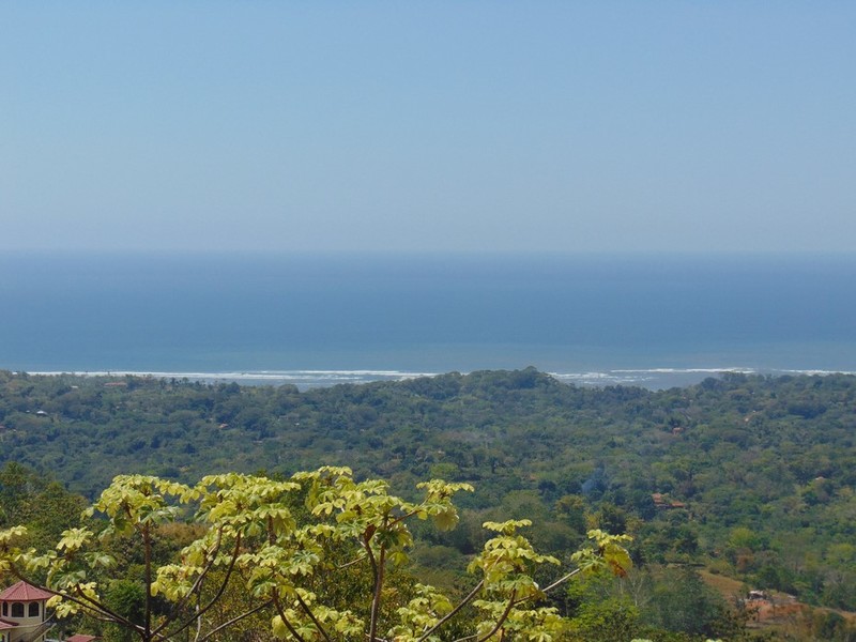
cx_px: 428
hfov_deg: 18.2
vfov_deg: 13.7
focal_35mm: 108
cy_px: 321
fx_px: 2671
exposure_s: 1/250
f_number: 10.1
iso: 80
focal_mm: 19.4
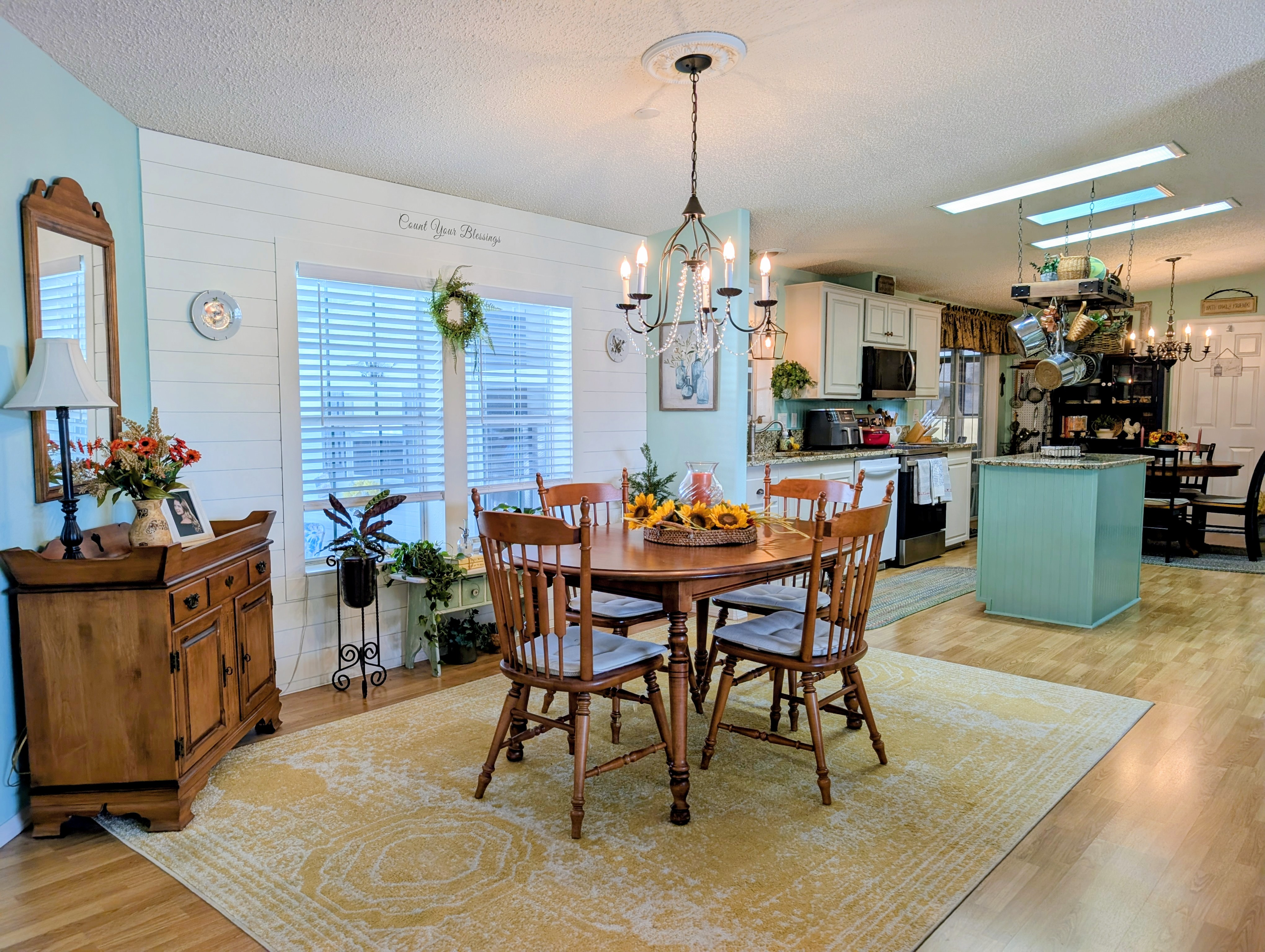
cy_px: 476
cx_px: 632
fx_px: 878
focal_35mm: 24
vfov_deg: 56.9
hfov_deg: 71.5
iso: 25
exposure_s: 1/60
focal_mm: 6.9
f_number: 1.68
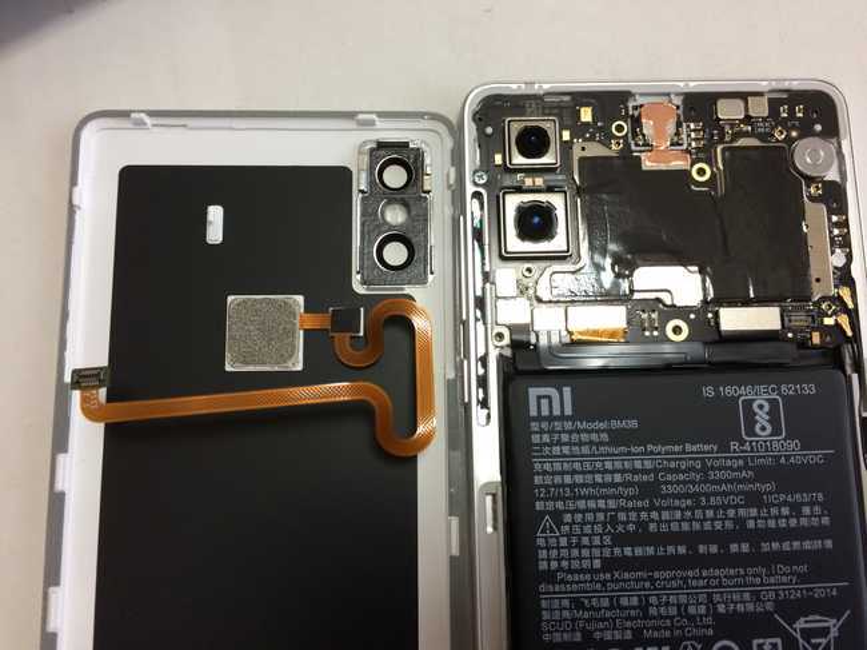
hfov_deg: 61.7
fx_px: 726
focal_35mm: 29
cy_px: 325
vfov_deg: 48.2
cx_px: 434
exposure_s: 1/30
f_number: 2.2
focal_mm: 4.15
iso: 64
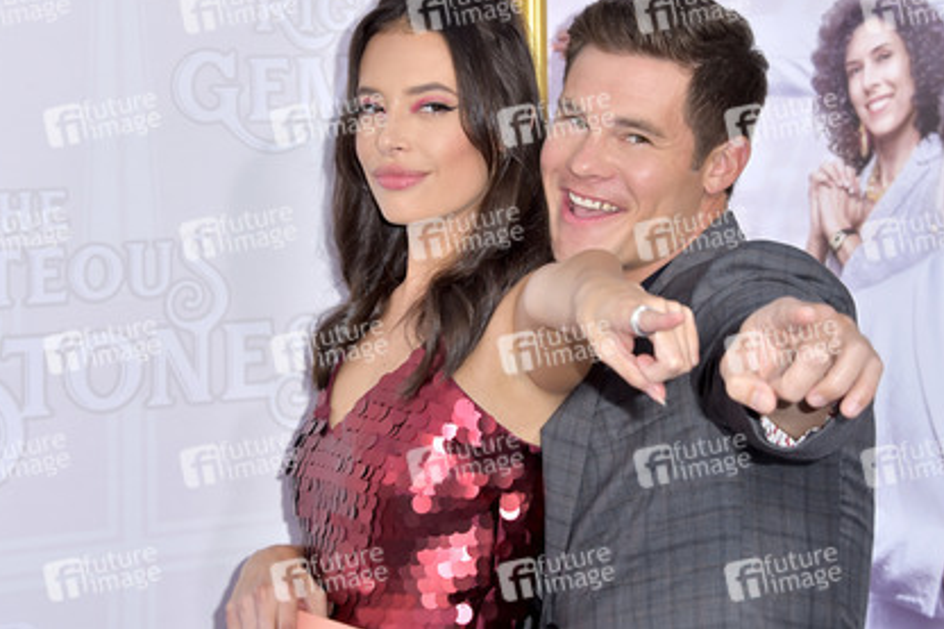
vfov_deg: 14.9
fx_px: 2411
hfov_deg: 22.1
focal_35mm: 92
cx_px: 495
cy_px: 291
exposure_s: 1/250
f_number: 7.1
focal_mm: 85
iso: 320
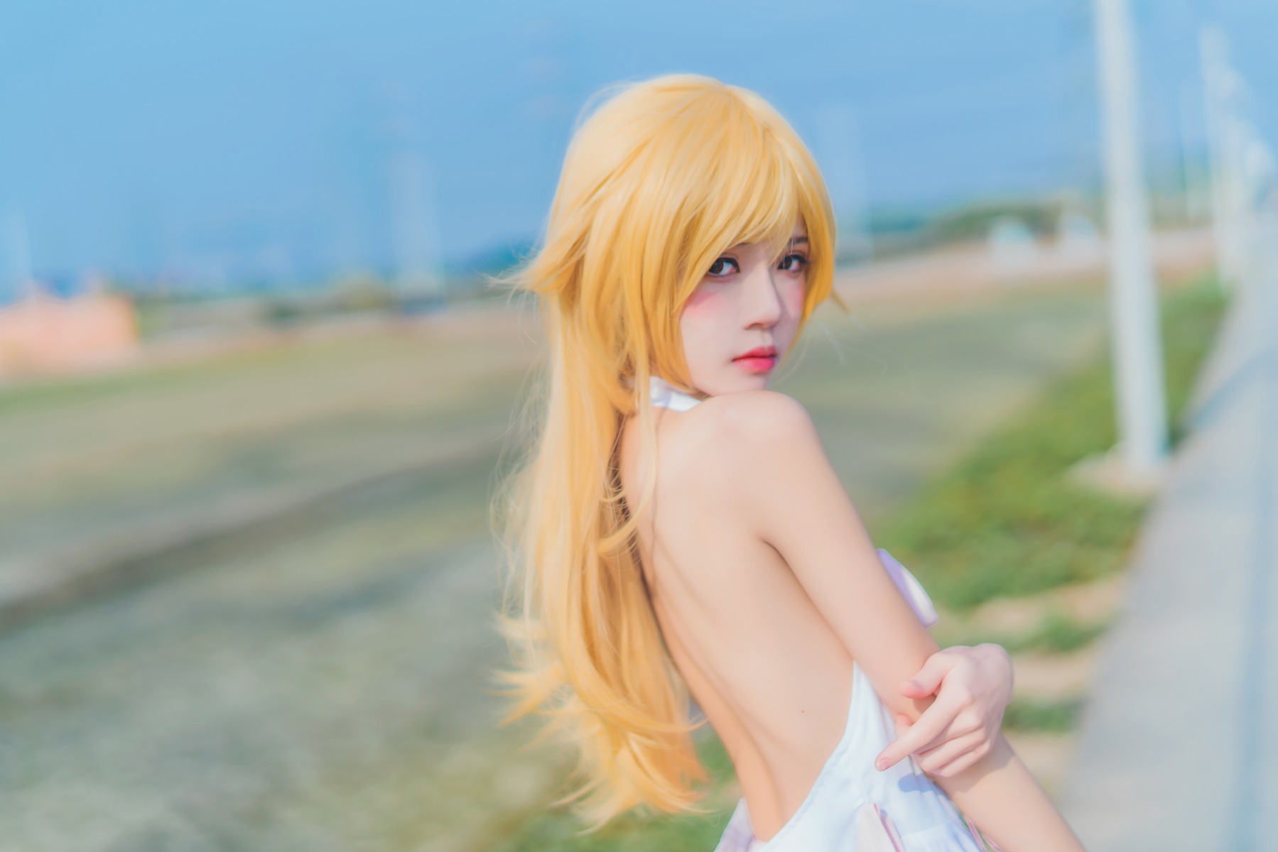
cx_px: 639
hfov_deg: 39.6
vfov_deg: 27.0
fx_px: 1775
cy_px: 426
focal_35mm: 50
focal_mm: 50
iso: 80
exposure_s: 1/4000
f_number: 1.4
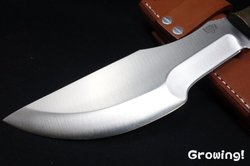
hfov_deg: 65.5
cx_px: 125
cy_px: 83
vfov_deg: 46.4
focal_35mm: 28
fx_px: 194
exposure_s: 1/30
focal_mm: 10.4
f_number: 10
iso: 400
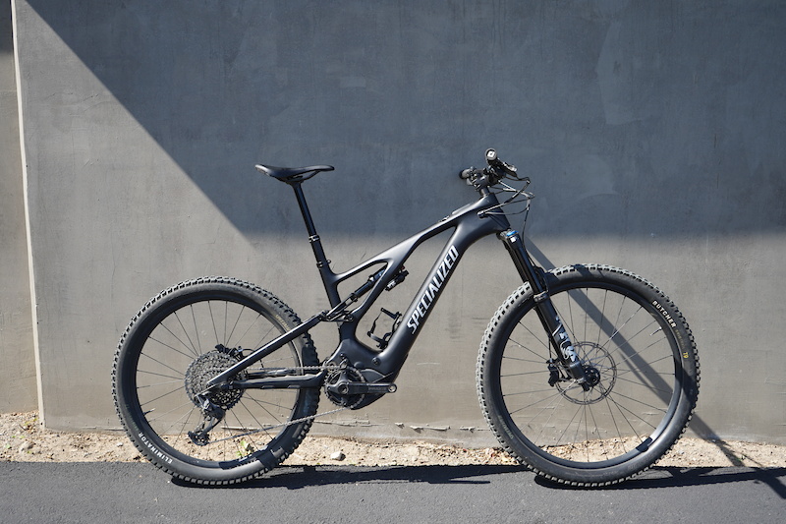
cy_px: 262
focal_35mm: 40
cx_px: 393
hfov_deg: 48.5
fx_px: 873
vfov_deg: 33.4
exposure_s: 1/200
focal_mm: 40
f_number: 5
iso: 100
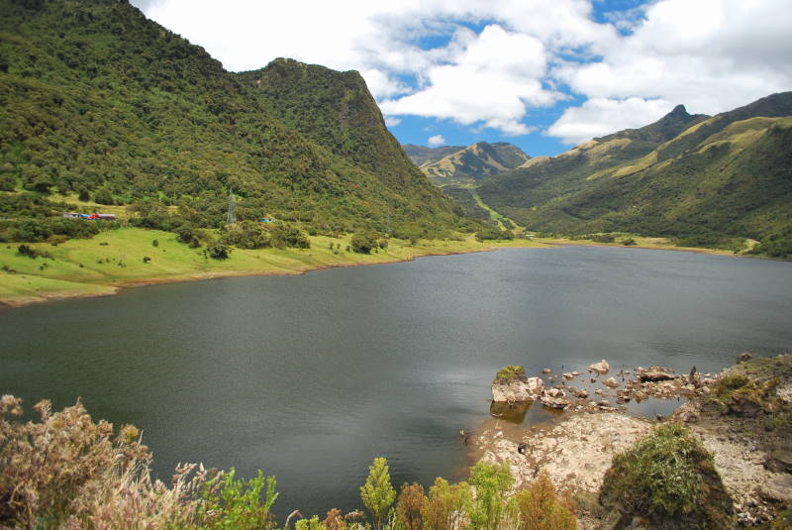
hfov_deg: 67.3
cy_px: 265
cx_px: 396
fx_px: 595
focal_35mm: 27
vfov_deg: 48.0
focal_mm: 18
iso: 100
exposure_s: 1/200
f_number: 3.5
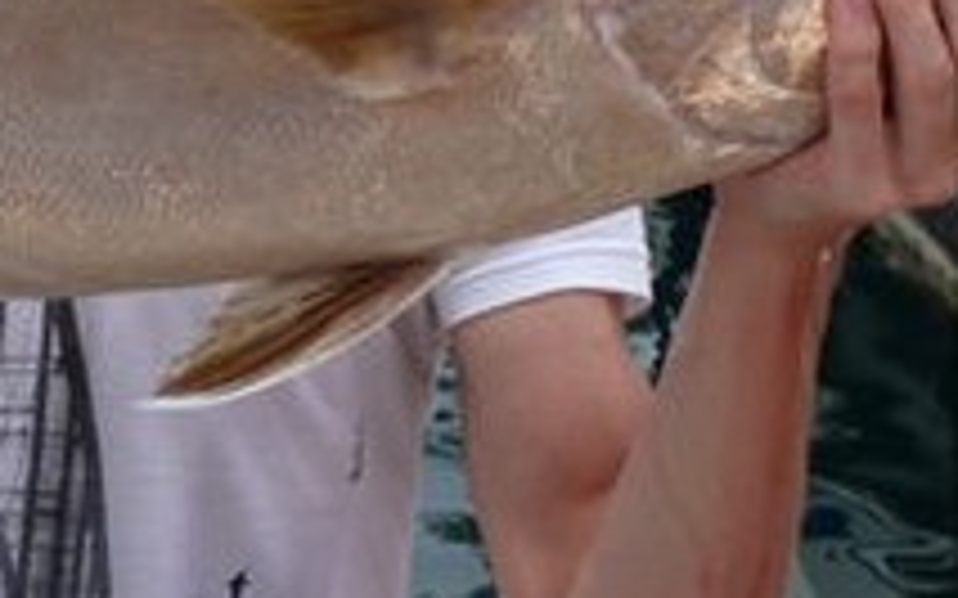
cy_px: -189
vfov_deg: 11.3
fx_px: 2949
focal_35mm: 113
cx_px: 18
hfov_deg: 18.0
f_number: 3.9
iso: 100
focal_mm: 6.4
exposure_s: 1/400
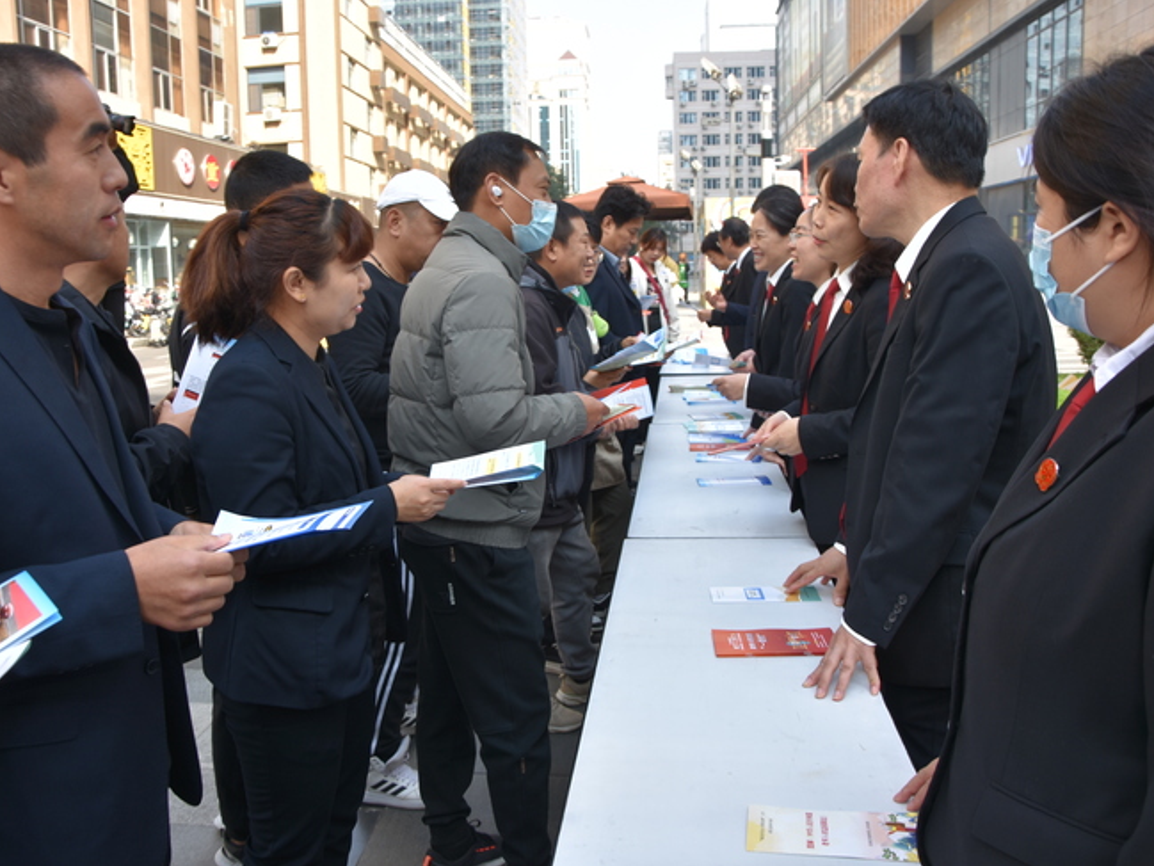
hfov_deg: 59.9
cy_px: 425
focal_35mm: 30
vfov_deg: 46.8
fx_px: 1000
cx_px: 539
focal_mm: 18
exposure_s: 1/125
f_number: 5.6
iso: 100
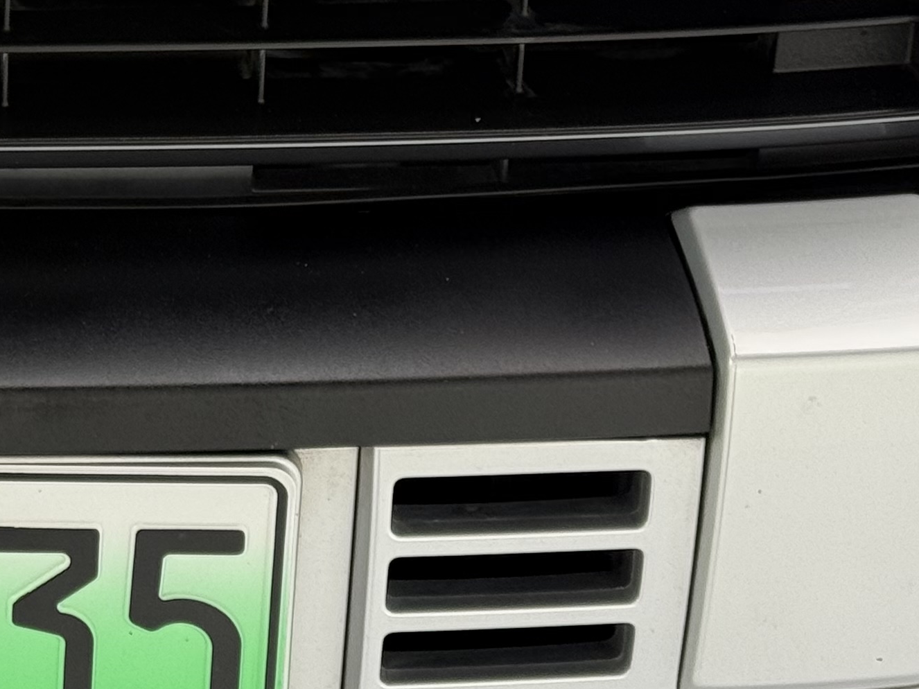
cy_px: -89
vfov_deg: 10.0
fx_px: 3875
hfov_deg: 12.9
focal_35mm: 146
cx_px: -430
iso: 64
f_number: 1.78
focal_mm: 6.76
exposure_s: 1/103
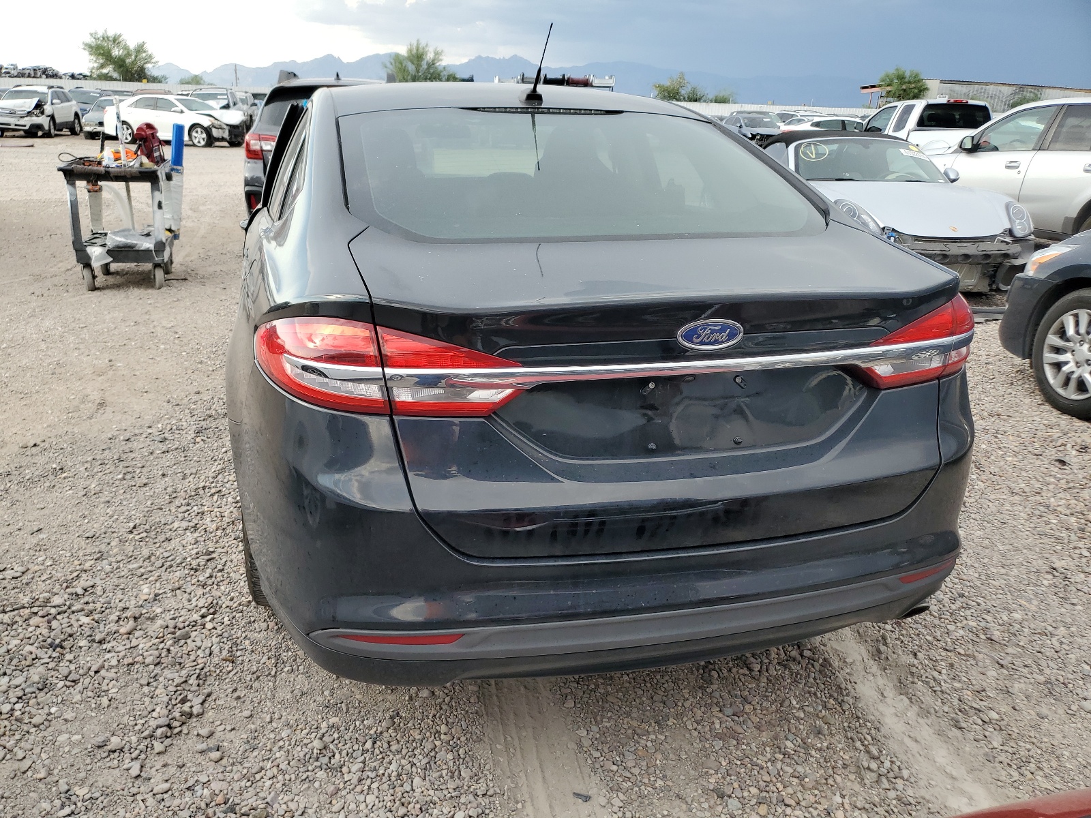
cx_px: 546
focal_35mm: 26
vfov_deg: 53.1
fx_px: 819
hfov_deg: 67.3
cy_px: 409
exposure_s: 1/769
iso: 50
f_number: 1.5
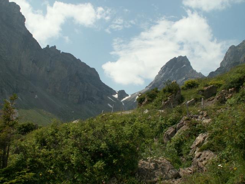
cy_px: 92
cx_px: 122
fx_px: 248
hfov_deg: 52.6
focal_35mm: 35
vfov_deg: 40.7
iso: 50
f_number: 7.1
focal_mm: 5.86
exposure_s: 1/250
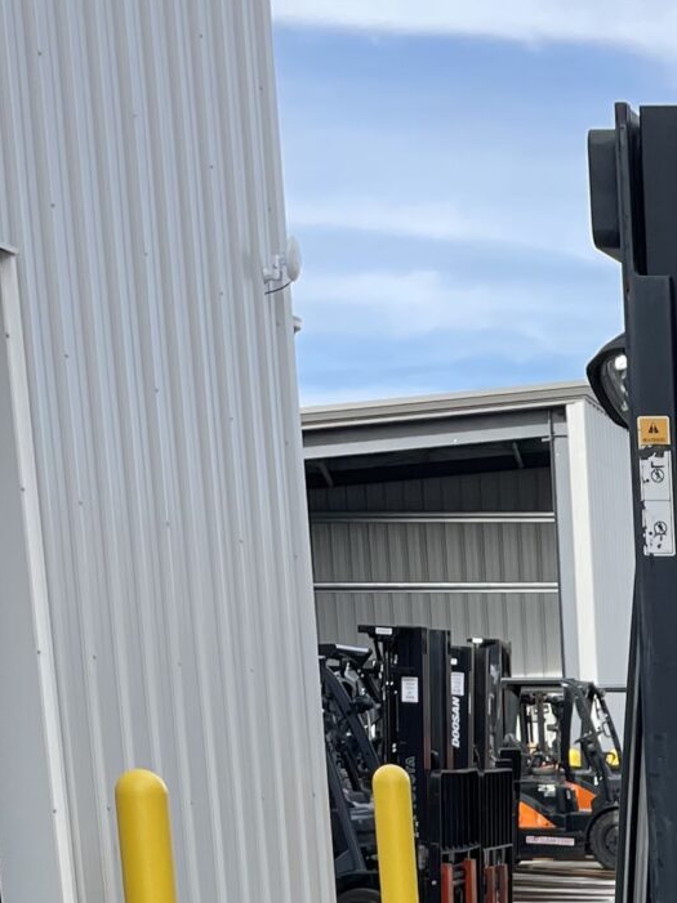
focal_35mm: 95
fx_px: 2480
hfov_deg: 14.6
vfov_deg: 18.4
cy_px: 1335
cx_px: 986
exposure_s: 1/1247
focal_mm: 4.2
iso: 32
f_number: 1.6
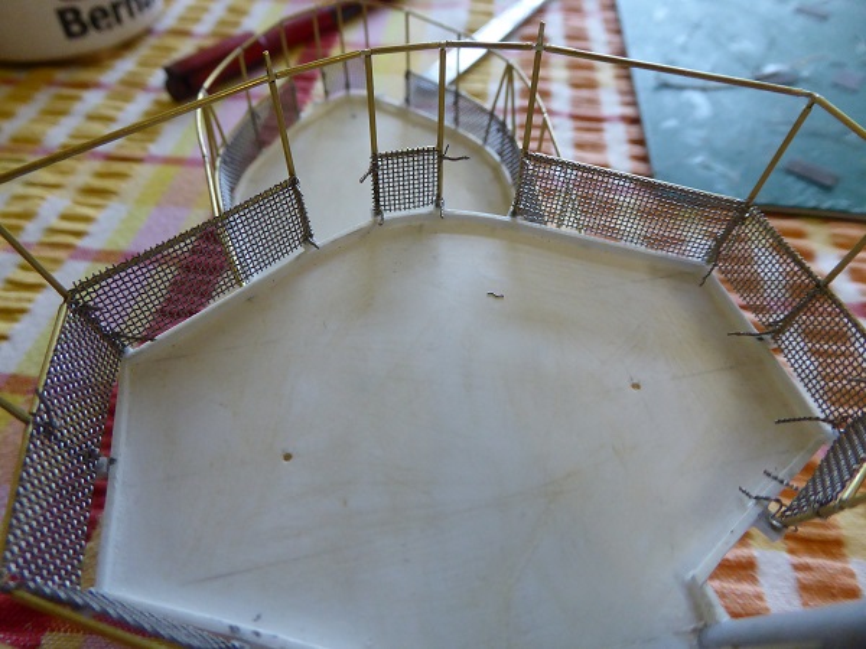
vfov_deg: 54.9
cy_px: 324
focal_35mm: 25
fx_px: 625
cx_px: 433
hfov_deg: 69.4
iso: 400
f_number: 3.3
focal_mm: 4.3
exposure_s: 1/60
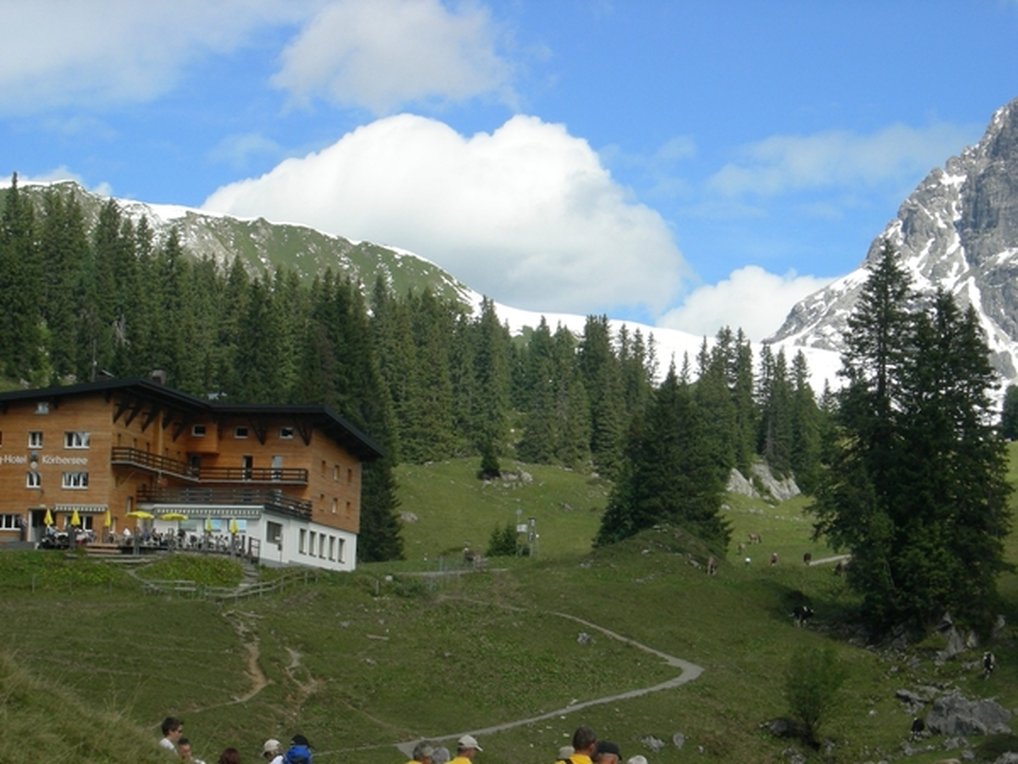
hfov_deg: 17.9
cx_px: 509
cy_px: 382
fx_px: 3235
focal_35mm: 110
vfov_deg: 13.5
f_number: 7.6
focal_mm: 23
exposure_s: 1/213
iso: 64
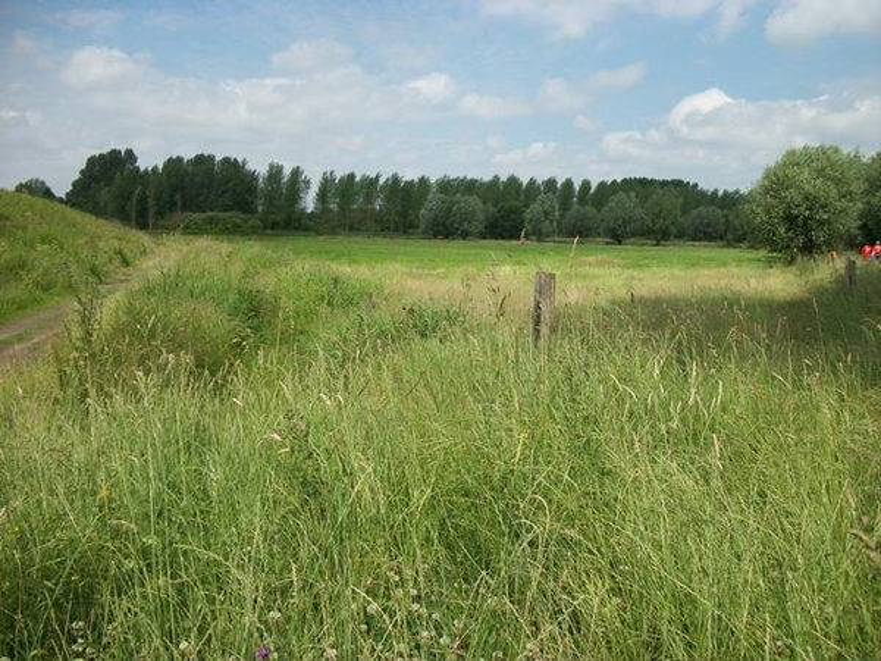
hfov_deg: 56.8
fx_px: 814
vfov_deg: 44.2
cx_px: 440
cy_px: 330
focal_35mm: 32
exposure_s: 1/200
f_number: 8.8
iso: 80
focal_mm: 5.7
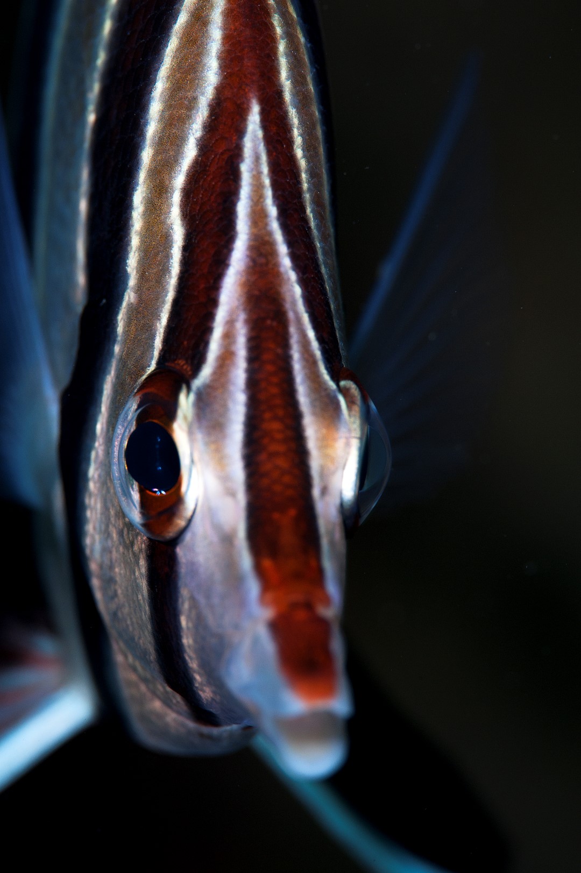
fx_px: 3636
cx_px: 290
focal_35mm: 150
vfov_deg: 13.7
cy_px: 436
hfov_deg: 9.1
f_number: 18
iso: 400
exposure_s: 1/160
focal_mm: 150
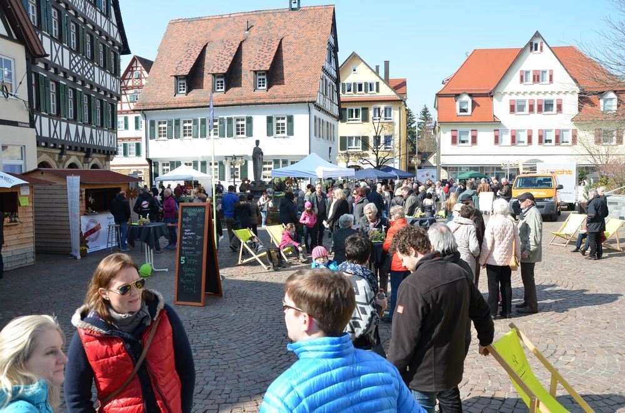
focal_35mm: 27
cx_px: 312
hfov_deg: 67.5
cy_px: 206
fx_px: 468
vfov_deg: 47.7
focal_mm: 18
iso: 100
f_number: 6.3
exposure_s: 1/160
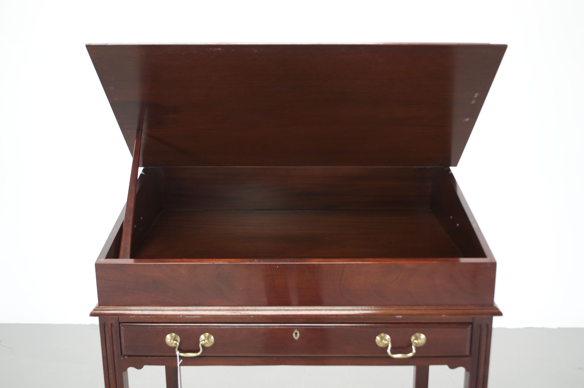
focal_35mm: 39
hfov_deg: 49.6
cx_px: 292
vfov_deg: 34.1
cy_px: 194
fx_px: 632
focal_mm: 26
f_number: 4.2
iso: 200
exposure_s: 1/13
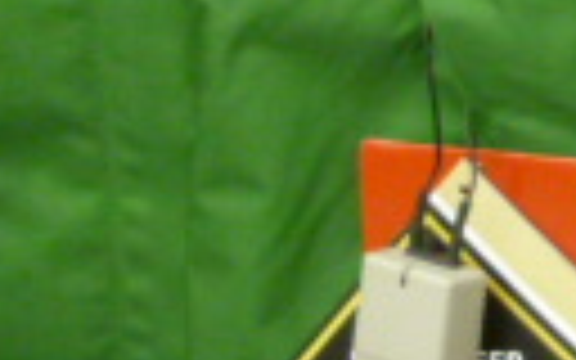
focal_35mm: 132
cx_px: 1184
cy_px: -22
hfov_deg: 13.4
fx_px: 2072
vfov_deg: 9.8
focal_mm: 4.5
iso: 400
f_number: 2.8
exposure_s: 1/30
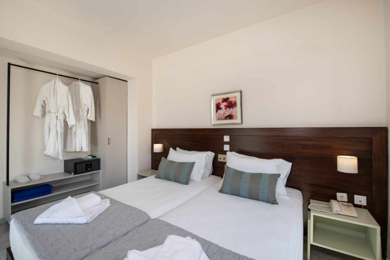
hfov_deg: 100.4
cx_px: 195
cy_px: 130
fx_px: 162
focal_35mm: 15
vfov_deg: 77.3
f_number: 11
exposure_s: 1/25
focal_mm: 15
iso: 100
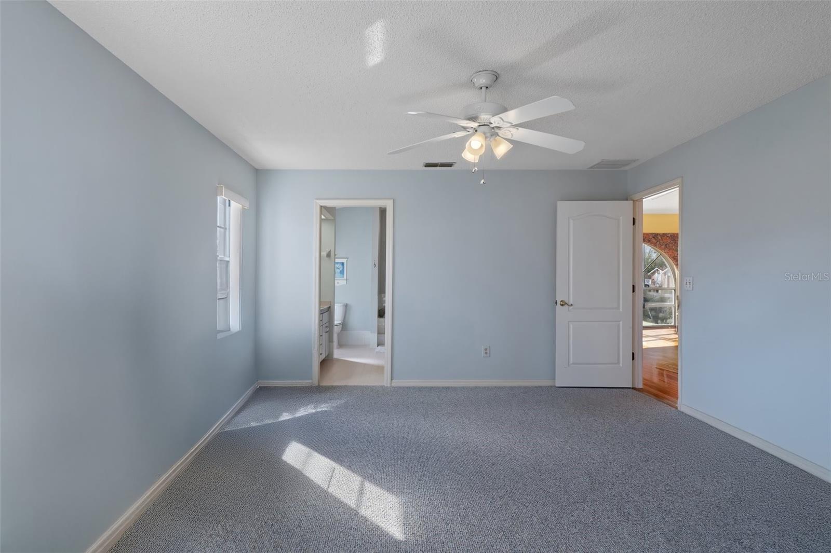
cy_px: 276
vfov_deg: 67.4
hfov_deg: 90.0
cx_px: 416
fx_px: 415
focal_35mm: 18
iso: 1000
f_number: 8
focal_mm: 12
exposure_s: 1/20
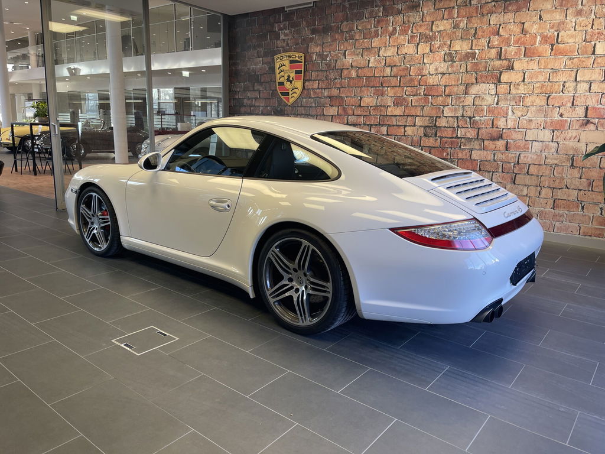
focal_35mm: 25
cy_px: 227
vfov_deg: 54.9
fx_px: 437
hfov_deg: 69.4
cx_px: 302
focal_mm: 5.1
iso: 64
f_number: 1.6
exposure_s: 1/100
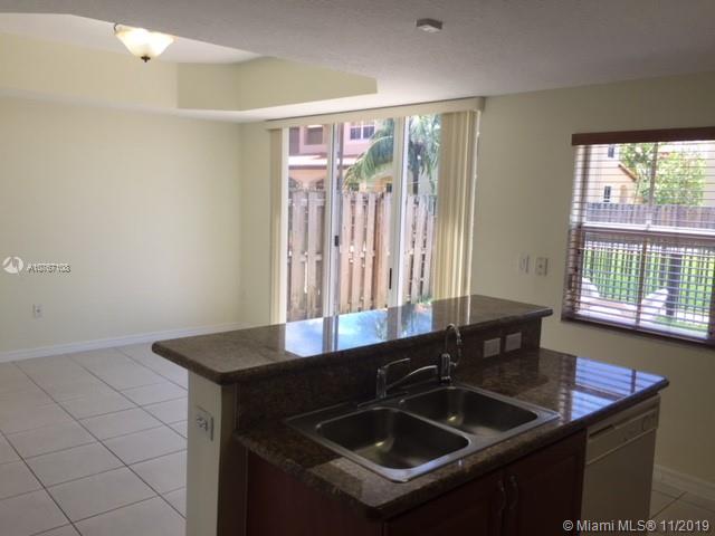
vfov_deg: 48.2
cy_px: 268
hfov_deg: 61.7
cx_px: 358
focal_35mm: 29
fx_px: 599
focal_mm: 4.15
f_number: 2.2
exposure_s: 1/120
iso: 32
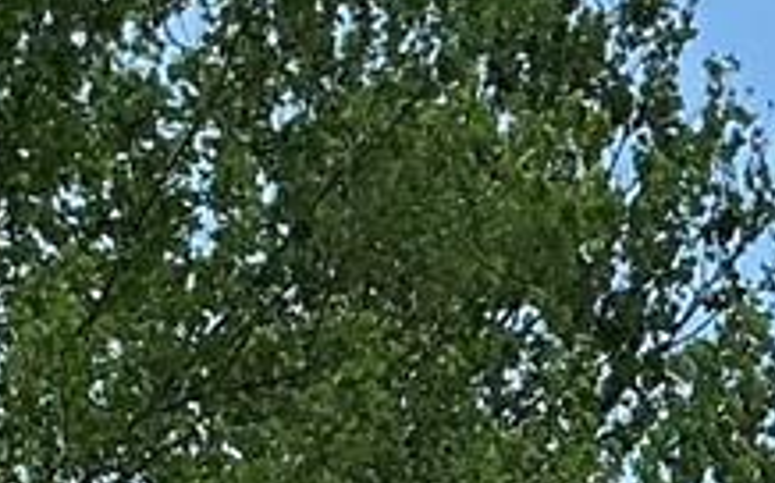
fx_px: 4771
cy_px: 1687
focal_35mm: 226
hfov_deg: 9.3
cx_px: 683
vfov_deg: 5.3
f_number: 1.8
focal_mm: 3
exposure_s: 1/1279
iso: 25
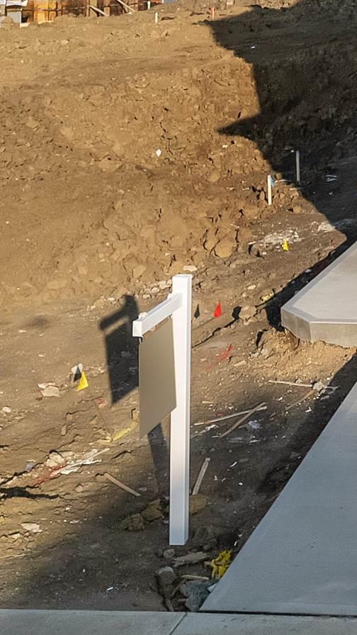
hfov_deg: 13.3
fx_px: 1329
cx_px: 703
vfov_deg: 25.2
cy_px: -42
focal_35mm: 79
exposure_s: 1/4000
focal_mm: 8.38
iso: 200
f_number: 2.4
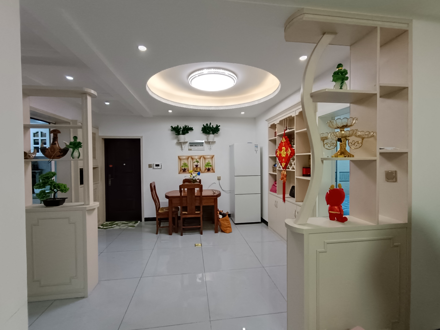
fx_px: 203
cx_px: 220
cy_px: 165
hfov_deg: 94.5
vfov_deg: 78.1
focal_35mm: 16
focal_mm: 1.66
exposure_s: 1/50
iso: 372
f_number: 2.2
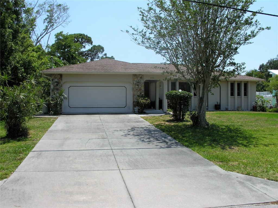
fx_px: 281
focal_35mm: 35
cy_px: 104
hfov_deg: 52.6
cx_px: 139
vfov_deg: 40.7
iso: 50
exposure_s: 1/220
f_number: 6.3
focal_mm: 8.9
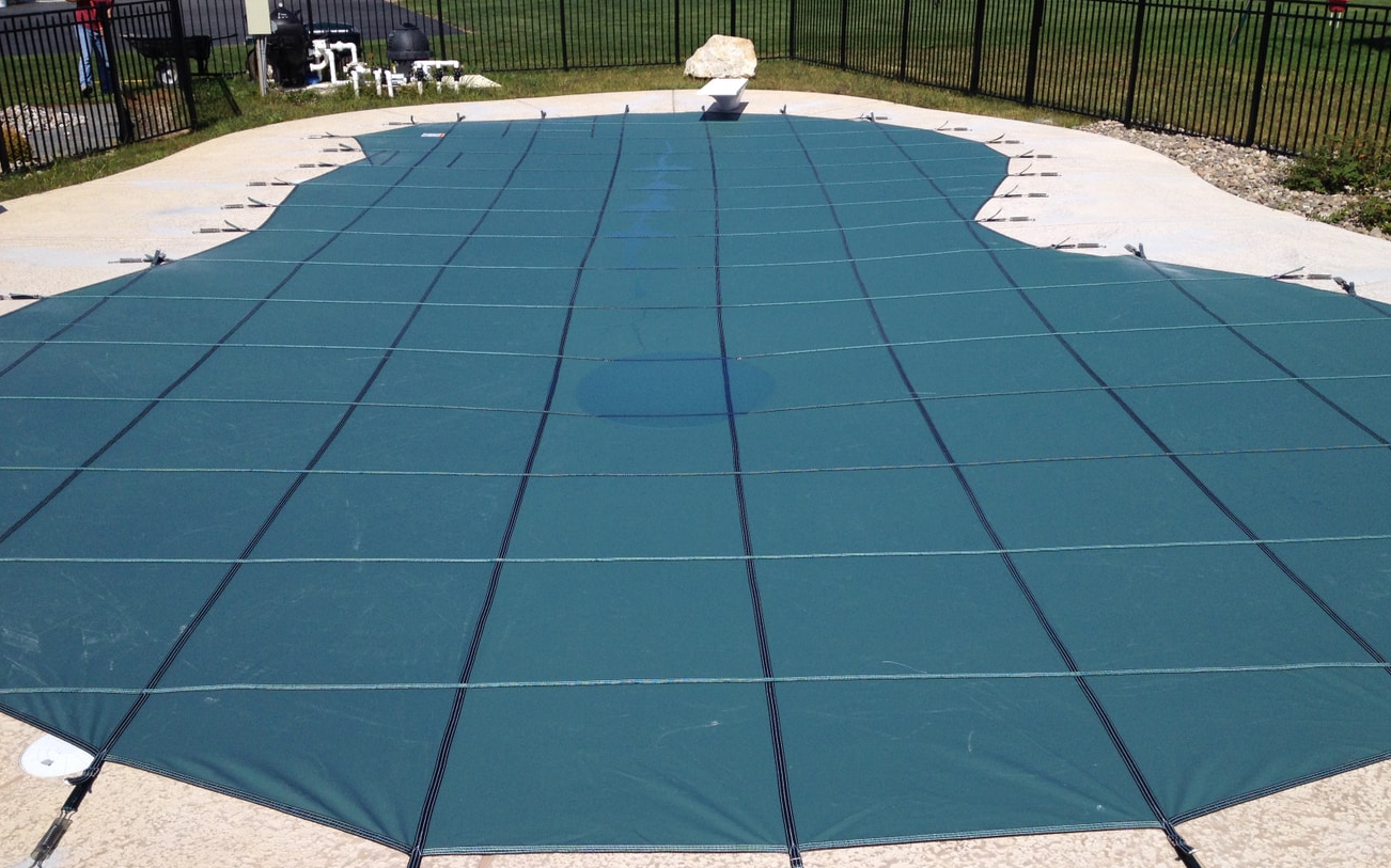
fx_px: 1440
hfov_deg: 51.6
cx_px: 708
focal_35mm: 38
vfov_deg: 33.5
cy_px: 501
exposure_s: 1/3067
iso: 50
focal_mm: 4.28
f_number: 2.4
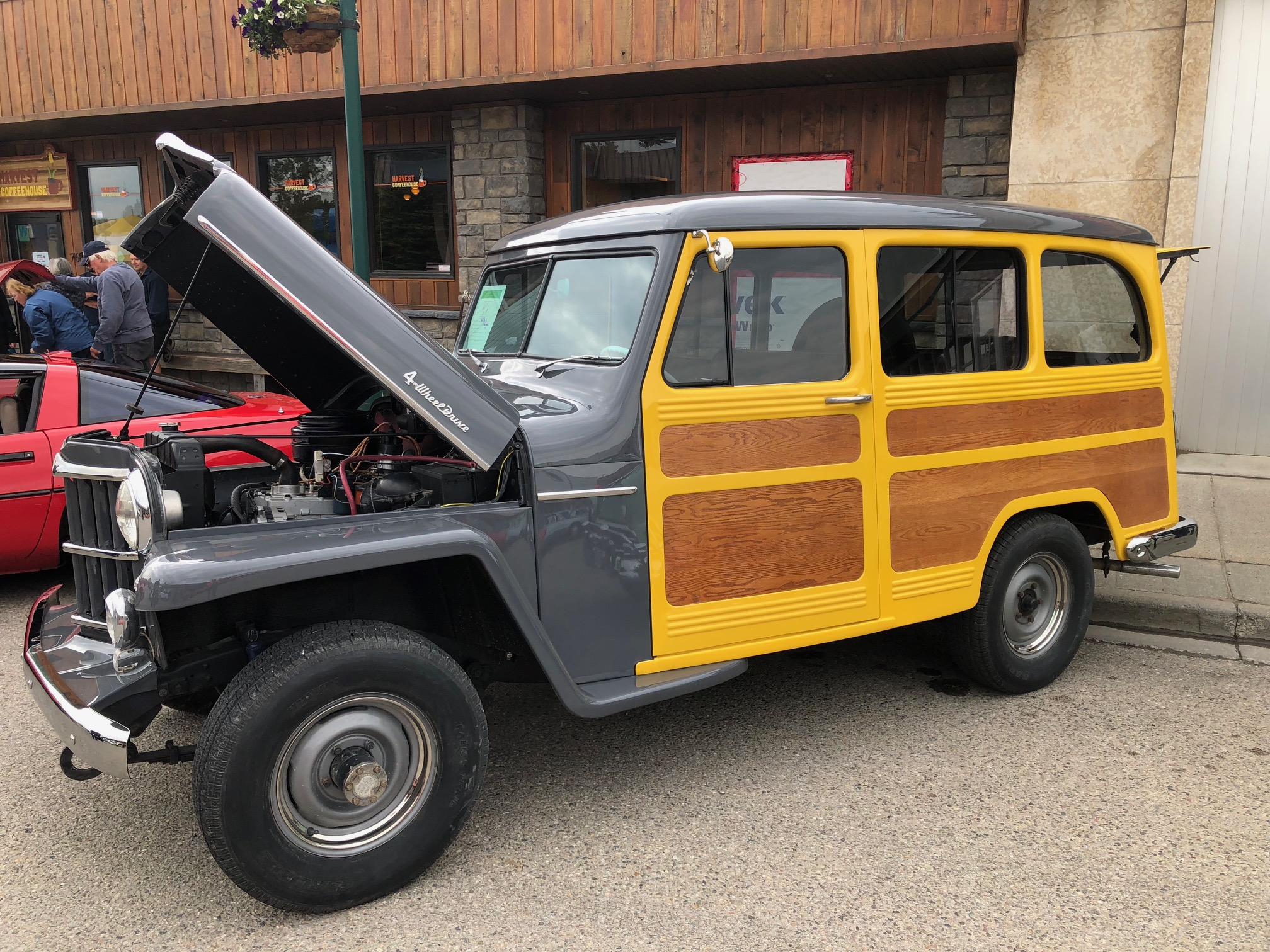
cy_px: 476
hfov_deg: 63.4
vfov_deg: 49.7
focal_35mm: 28
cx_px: 635
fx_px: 1027
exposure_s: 1/333
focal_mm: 3.99
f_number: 1.8
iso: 20
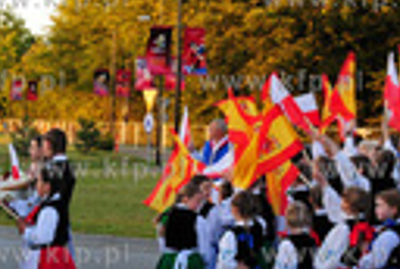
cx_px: -84
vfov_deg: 12.3
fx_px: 1247
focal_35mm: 112
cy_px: 210
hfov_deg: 17.4
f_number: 6.3
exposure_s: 1/80
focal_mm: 24
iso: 320
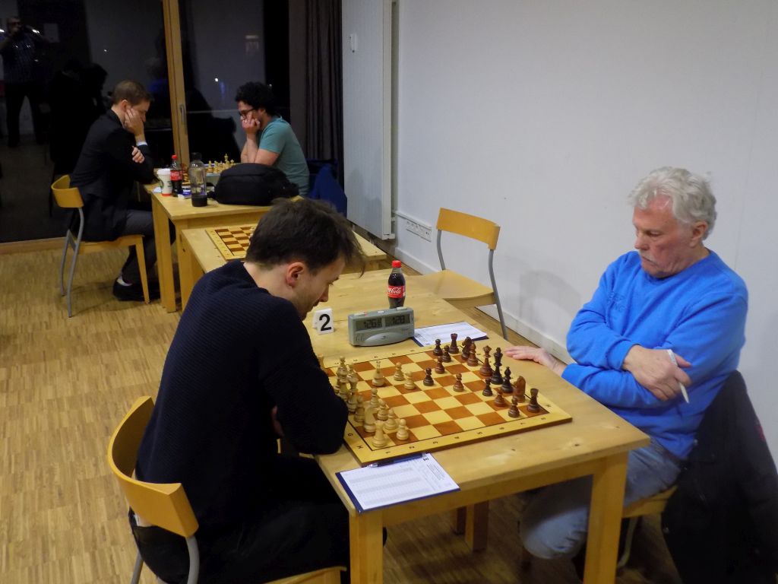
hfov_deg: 54.0
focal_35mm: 34
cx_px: 389
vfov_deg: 41.8
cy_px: 292
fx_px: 764
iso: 320
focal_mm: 6.1
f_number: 3.4
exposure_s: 1/30
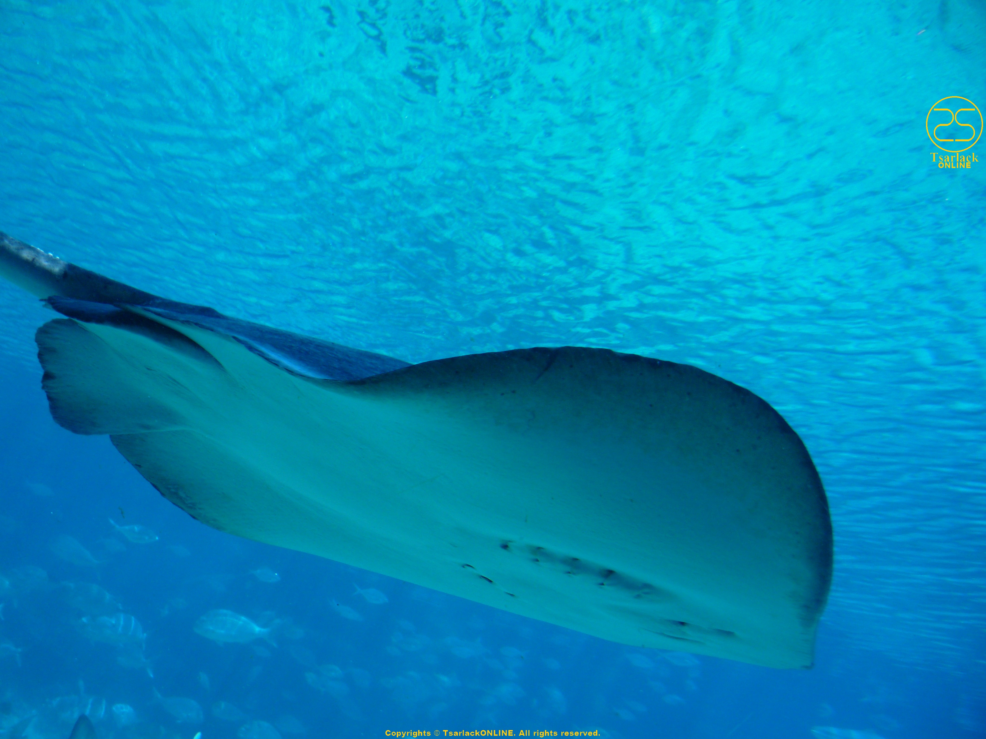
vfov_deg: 46.8
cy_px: 370
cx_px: 493
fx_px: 855
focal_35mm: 30
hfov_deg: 60.0
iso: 100
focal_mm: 5.2
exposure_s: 1/160
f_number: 4
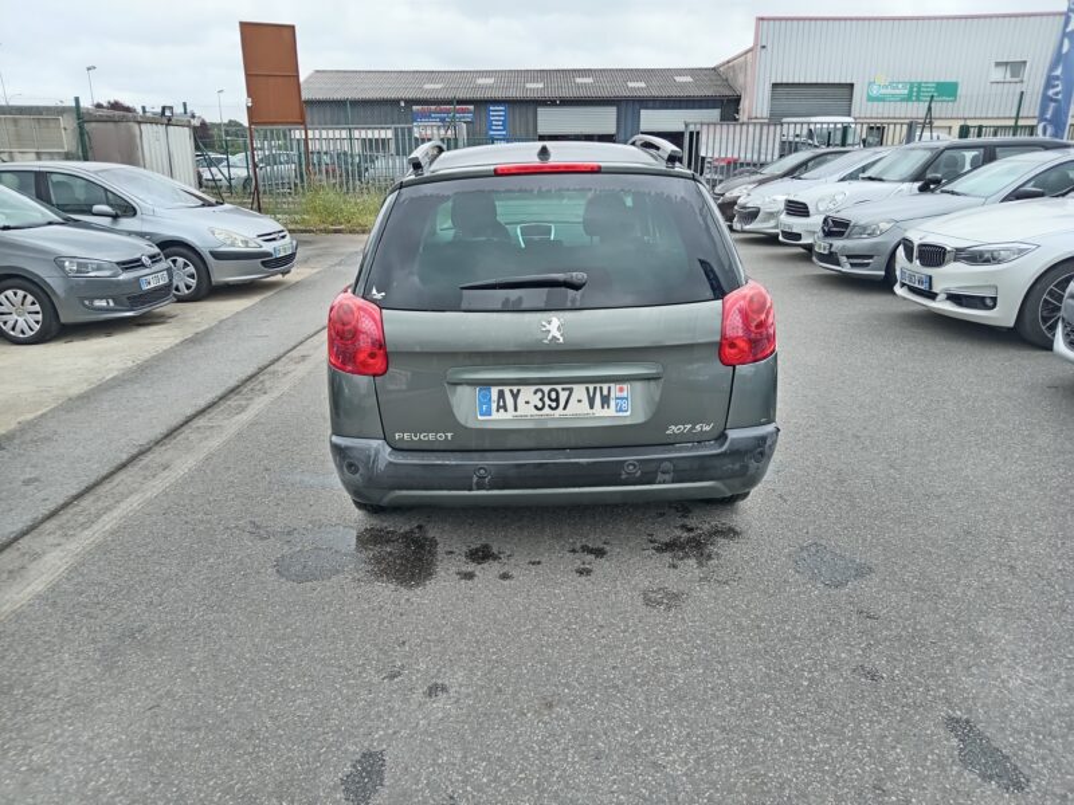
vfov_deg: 54.9
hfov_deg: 69.4
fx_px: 776
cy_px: 402
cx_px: 537
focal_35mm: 25
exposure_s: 1/178
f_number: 1.8
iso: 100
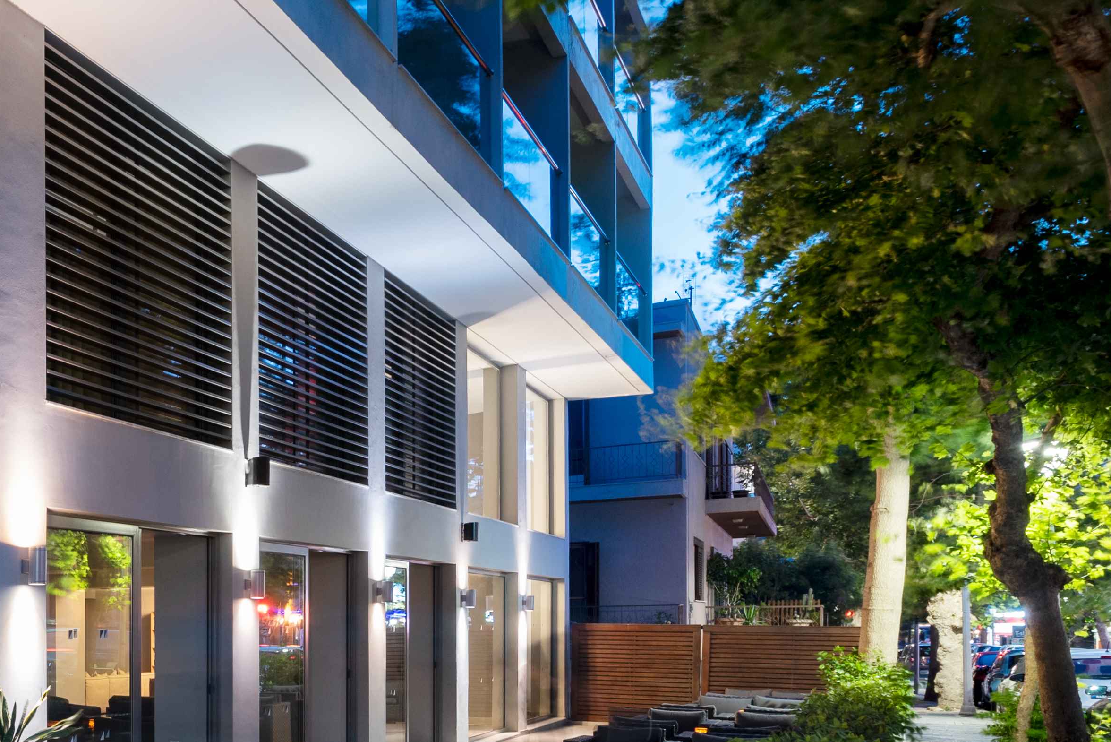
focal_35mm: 35
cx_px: -224
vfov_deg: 37.3
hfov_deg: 39.3
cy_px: 519
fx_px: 1080
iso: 200
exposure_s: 5
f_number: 11
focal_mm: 14
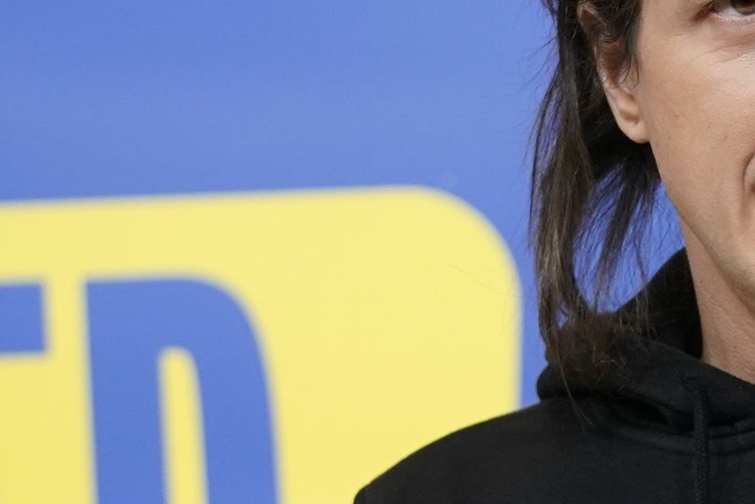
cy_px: 635
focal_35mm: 368
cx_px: 627
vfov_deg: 3.7
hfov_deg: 5.6
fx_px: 7720
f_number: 2.8
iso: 1250
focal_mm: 75
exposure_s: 1/400
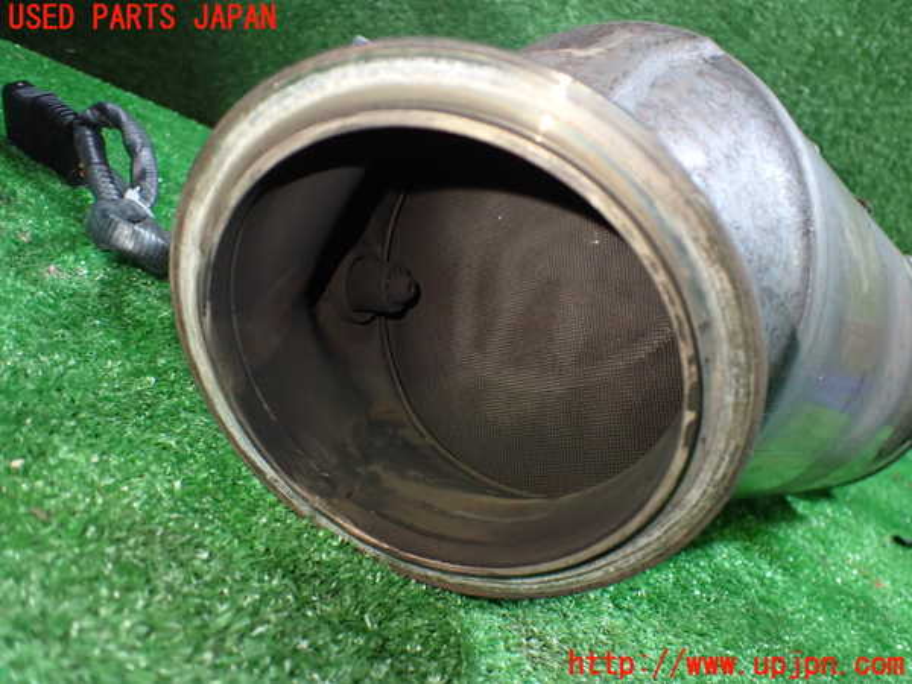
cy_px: 342
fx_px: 790
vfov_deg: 46.8
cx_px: 456
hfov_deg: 60.0
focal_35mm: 30
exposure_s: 1/50
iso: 800
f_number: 2.3
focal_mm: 5.4
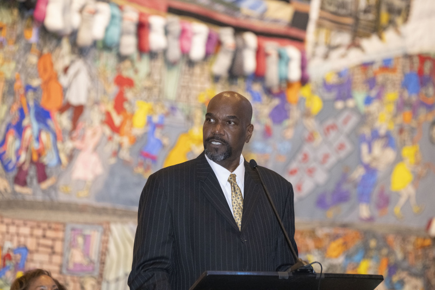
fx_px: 2899
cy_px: 145
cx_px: 218
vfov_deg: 5.7
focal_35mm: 240
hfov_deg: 8.6
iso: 4000
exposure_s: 1/160
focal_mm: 240
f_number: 4
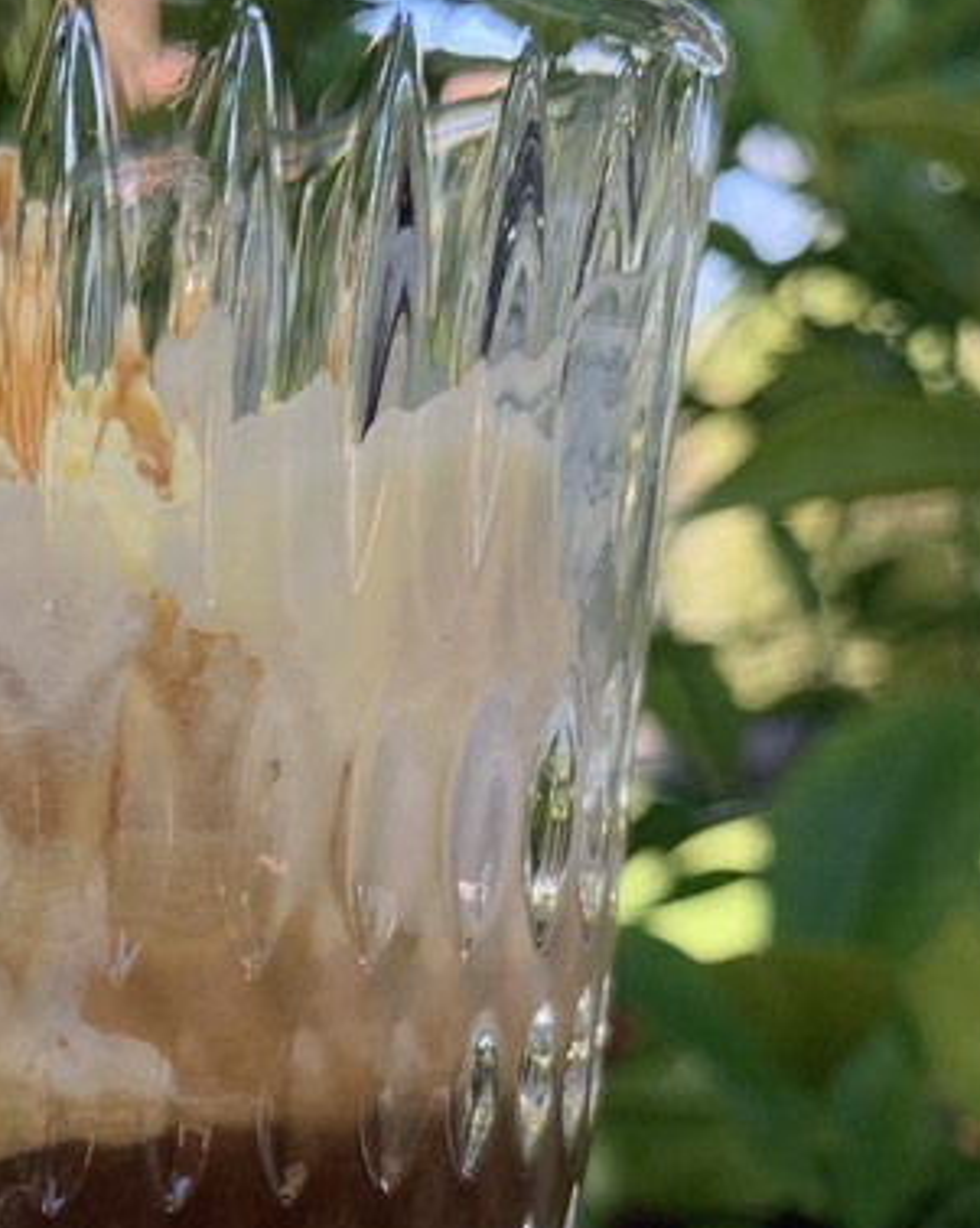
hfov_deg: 20.4
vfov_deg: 27.0
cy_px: 990
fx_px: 2505
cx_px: -270
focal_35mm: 69
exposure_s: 1/171
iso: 25
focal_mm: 4.25
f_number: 1.8
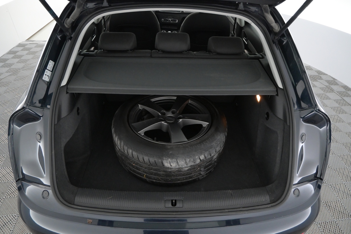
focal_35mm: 24
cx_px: 176
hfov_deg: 73.7
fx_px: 234
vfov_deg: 53.1
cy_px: 117
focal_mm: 16
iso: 2500
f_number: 4.5
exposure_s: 1/80
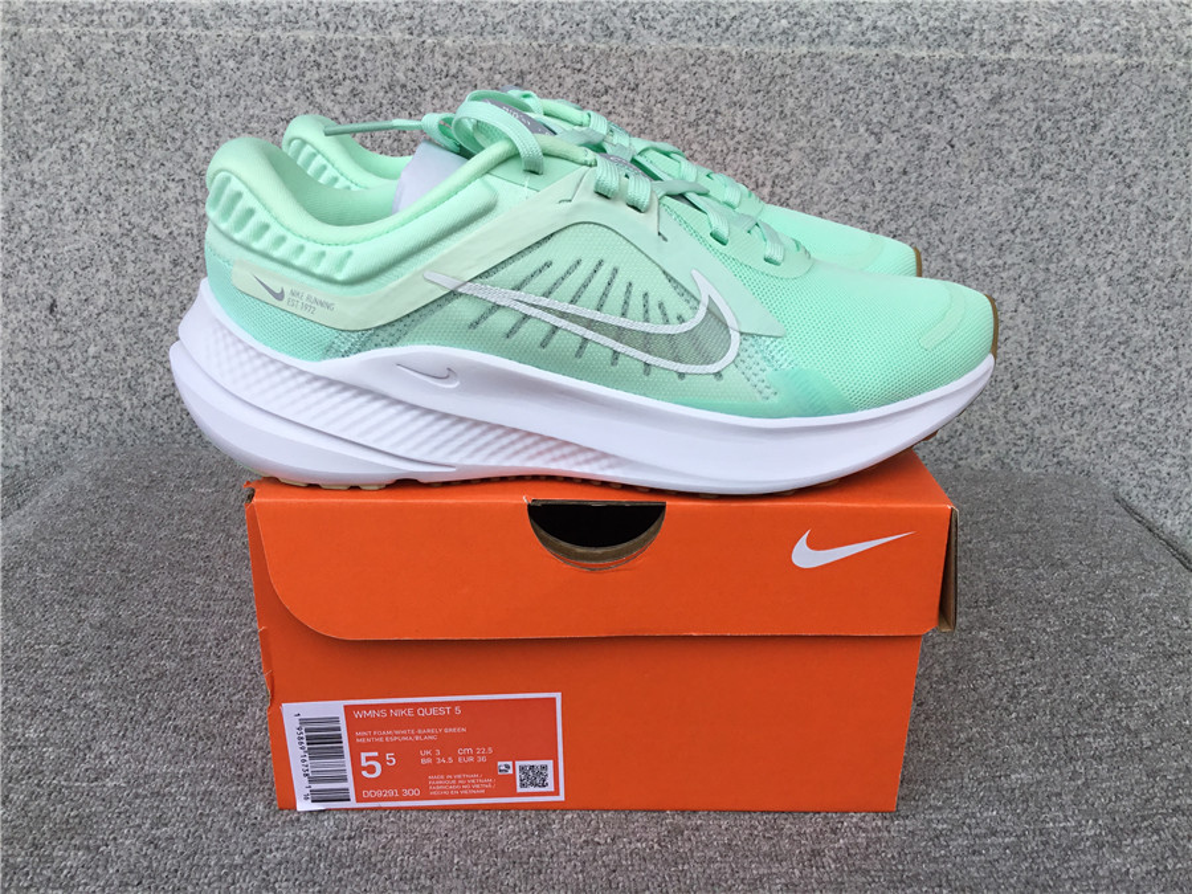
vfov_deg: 45.4
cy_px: 447
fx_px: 1067
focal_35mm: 31
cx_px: 596
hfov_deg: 58.4
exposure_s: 1/370
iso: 25
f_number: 2.4
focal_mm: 3.3
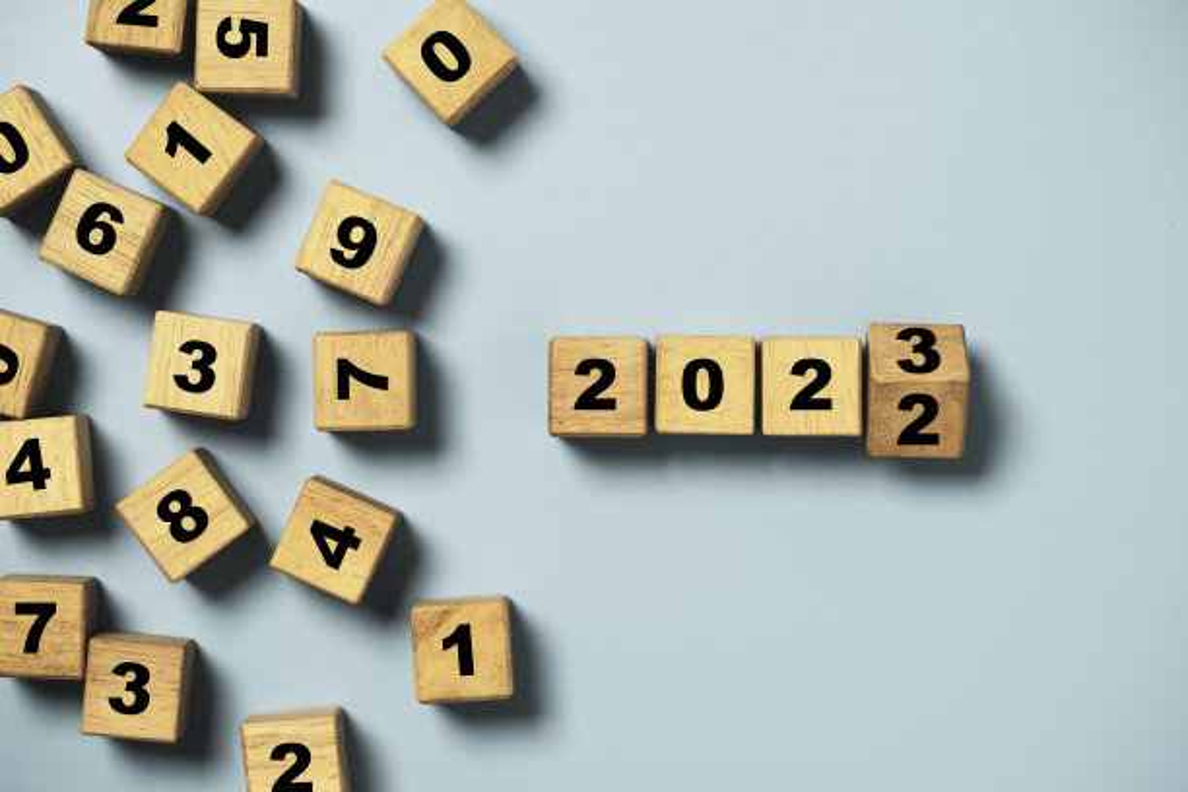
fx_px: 2970
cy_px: 396
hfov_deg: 22.6
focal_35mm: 90
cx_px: 594
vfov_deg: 15.2
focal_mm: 90
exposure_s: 1/200
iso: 100
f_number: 5
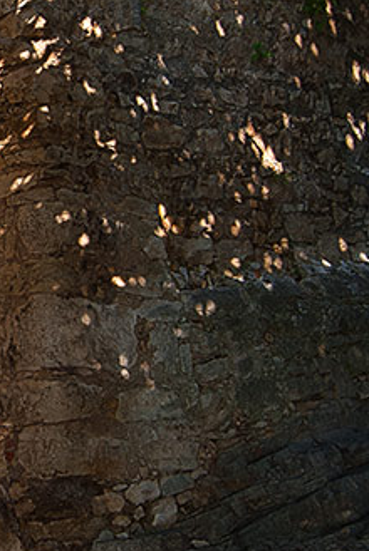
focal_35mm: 82
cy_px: 231
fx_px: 1258
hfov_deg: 15.4
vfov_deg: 24.7
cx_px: -184
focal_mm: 18
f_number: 5.6
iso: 200
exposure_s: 1/160
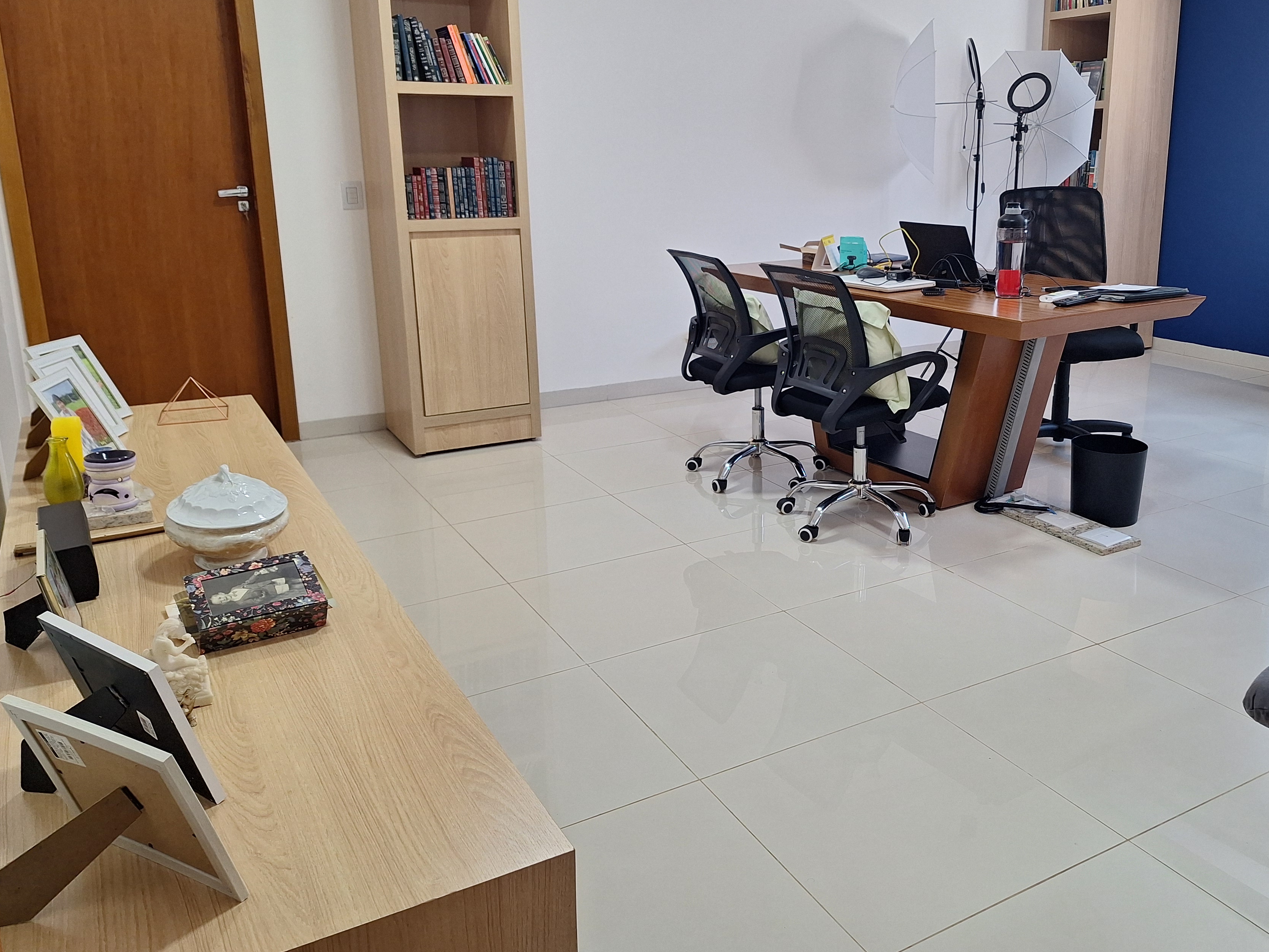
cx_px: 768
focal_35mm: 28
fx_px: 1027
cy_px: 396
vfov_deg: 49.5
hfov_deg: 62.8
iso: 80
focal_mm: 5.54
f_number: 1.8
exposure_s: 1/50
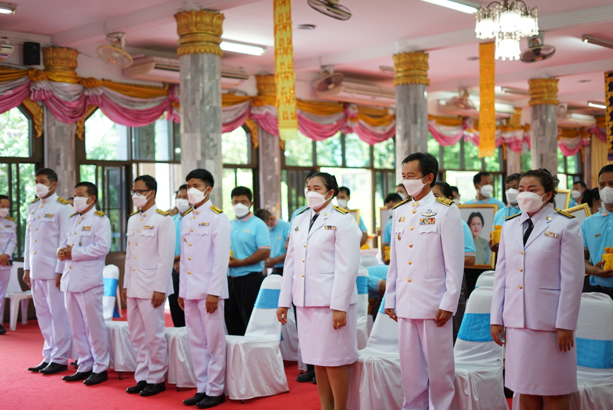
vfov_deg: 27.0
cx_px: 306
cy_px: 205
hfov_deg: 39.6
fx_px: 852
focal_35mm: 50
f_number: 1.8
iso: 400
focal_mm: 50
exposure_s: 1/100
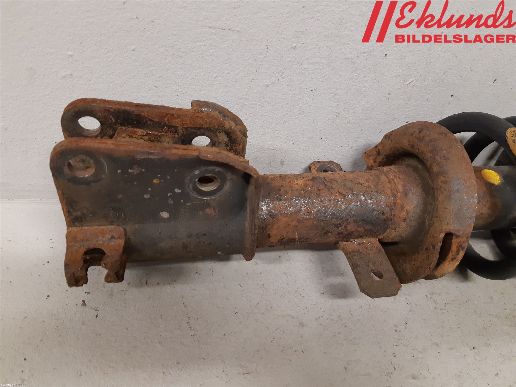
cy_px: 194
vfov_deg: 53.1
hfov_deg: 67.3
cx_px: 258
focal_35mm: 26
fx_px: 388
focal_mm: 3.93
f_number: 1.7
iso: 250
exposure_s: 1/50
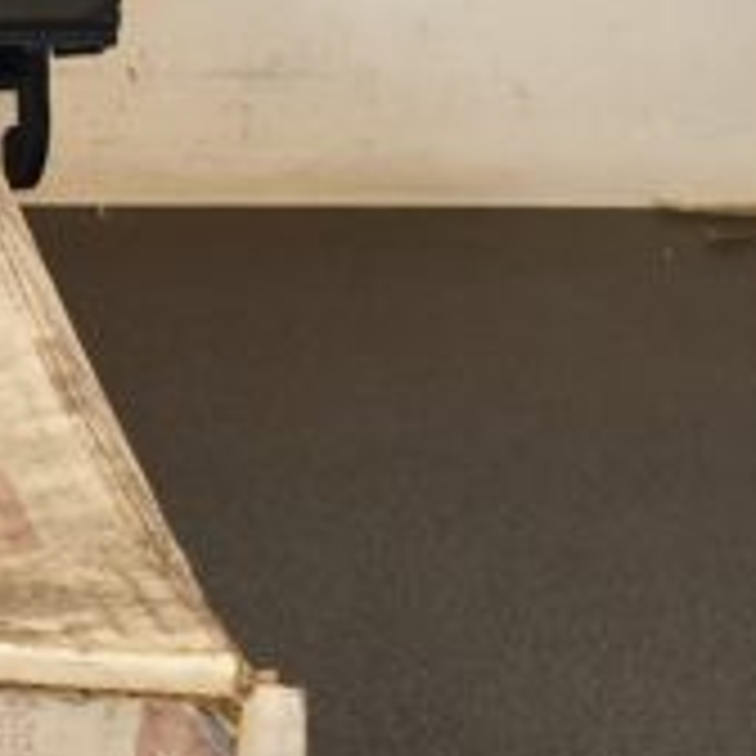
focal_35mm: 82
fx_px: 2026
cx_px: -274
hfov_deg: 19.2
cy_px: 360
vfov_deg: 21.1
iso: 200
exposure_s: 1/50
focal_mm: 4.3
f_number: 2.4
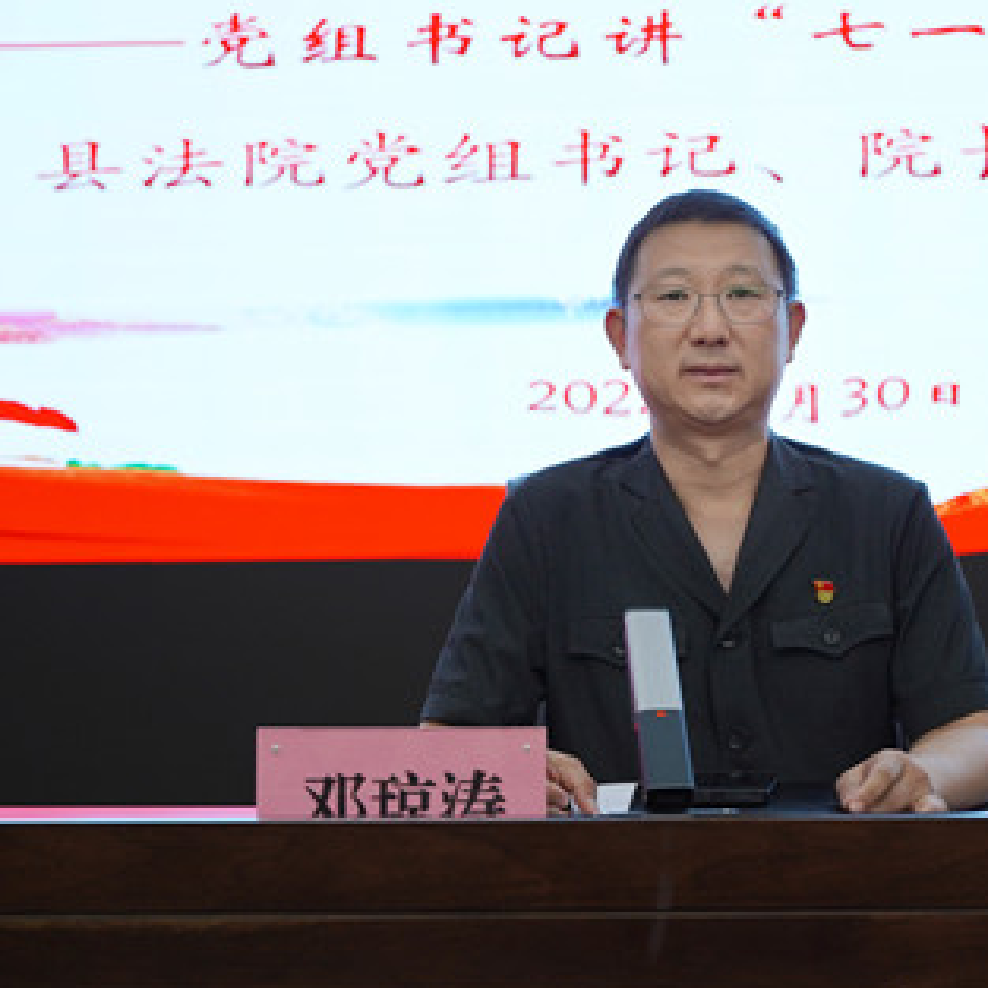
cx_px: 720
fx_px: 2002
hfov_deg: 27.4
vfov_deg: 27.7
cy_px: 470
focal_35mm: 62
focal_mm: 38
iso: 400
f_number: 4
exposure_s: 1/160
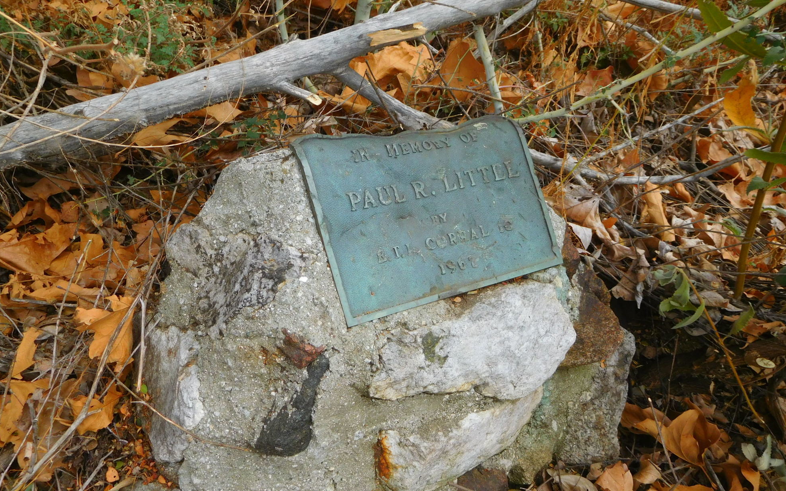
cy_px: 256
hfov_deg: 68.4
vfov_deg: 46.0
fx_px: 578
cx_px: 392
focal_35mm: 27
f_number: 3.4
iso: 125
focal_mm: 4.5
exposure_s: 1/320
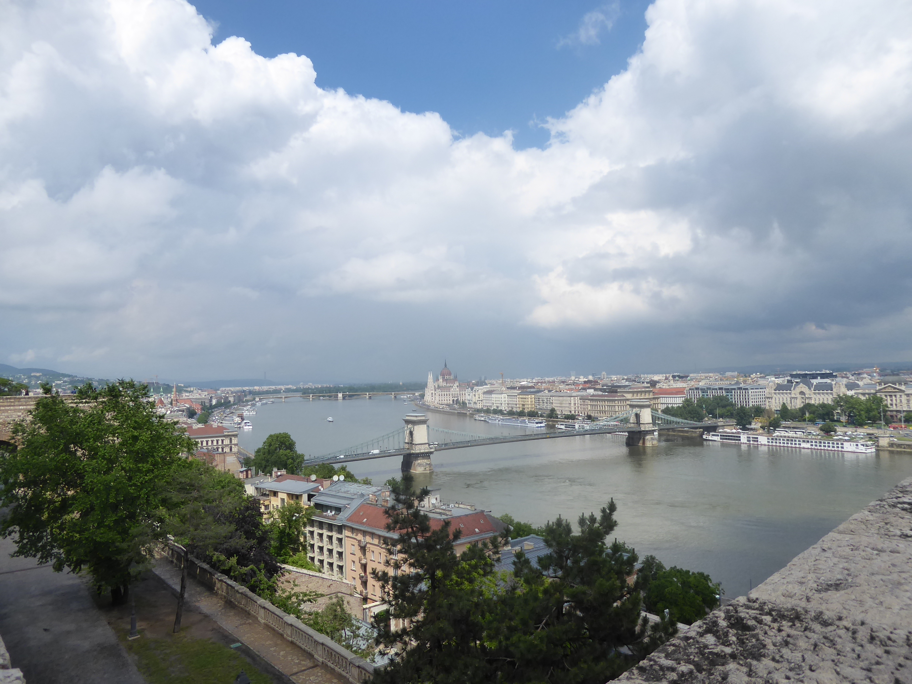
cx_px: 456
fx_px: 659
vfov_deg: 54.9
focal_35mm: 25
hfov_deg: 69.4
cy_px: 342
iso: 125
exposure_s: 1/1600
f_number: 3.3
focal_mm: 4.3
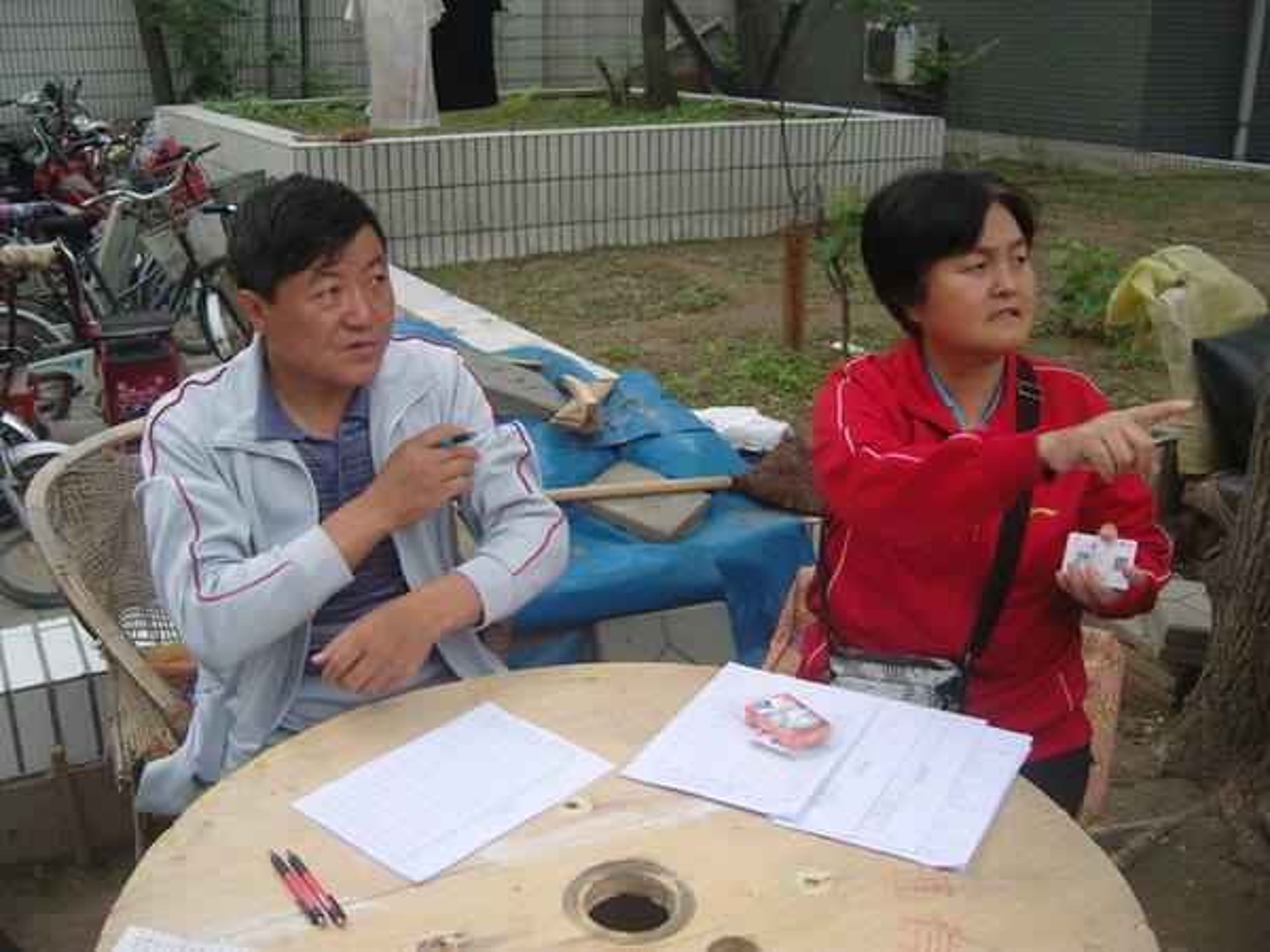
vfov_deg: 41.8
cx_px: 635
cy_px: 476
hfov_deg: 54.0
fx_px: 1247
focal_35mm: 34
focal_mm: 7.3
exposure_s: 1/320
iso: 100
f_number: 2.8
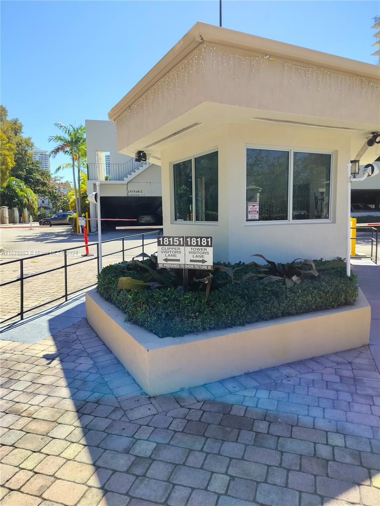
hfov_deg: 56.8
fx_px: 351
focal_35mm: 24
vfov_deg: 71.6
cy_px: 253
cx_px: 190
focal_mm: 5.24
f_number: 1.7
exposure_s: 1/727
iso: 50
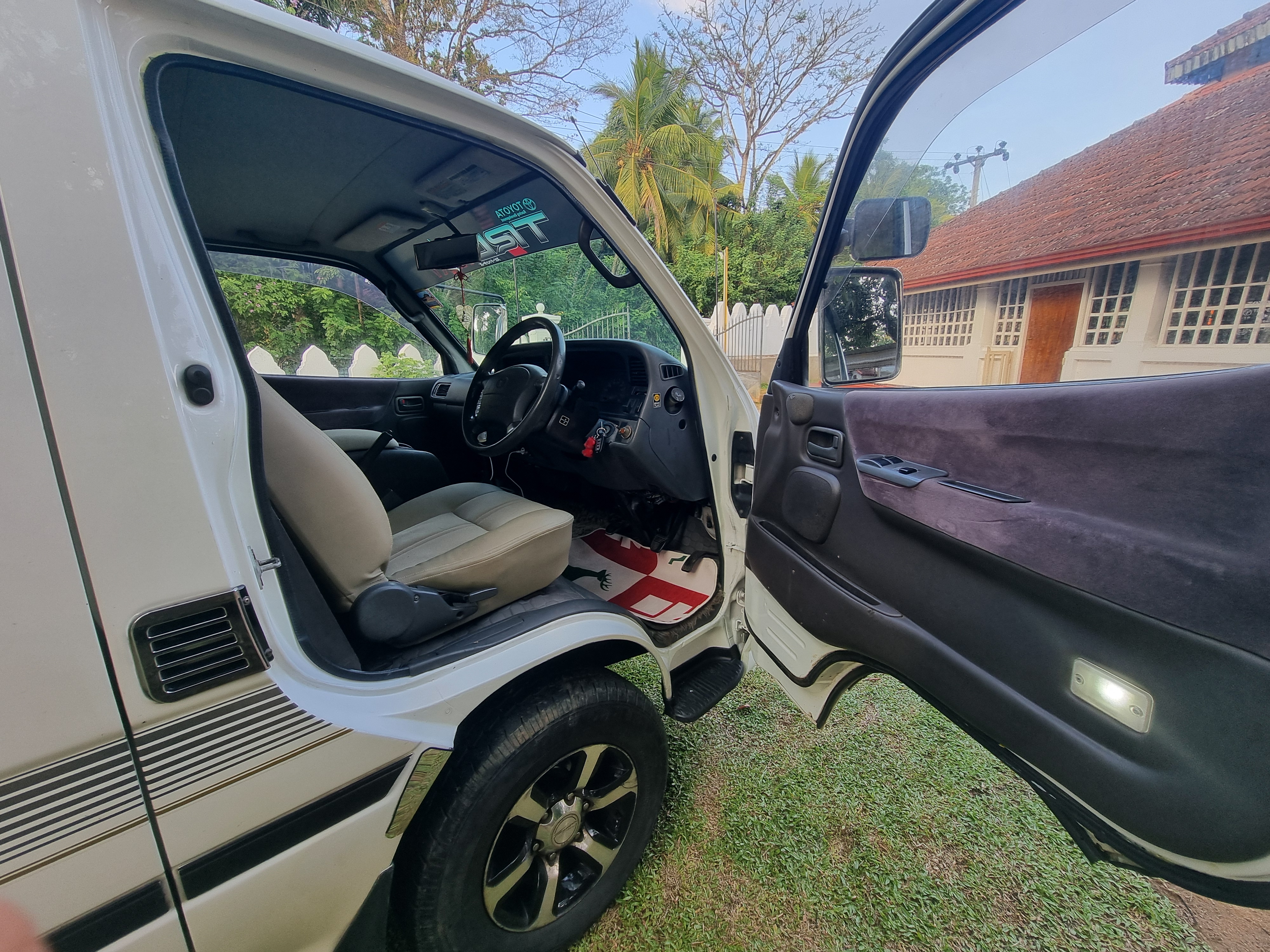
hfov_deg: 106.2
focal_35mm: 13
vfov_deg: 89.9
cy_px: 476
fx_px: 477
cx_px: 635
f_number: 2.2
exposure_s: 1/119
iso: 50
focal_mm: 2.2
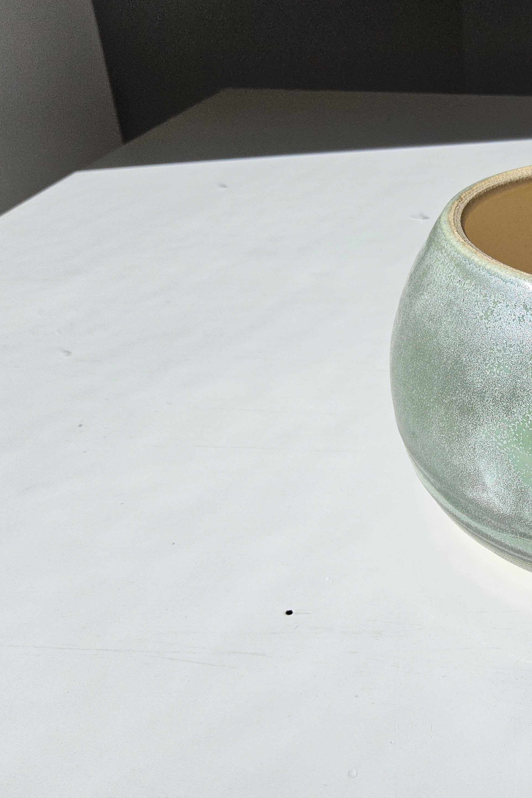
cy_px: 412
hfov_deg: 35.2
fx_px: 754
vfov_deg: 55.8
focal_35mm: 34
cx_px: 534
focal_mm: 3.08
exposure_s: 1/214
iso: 32
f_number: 2
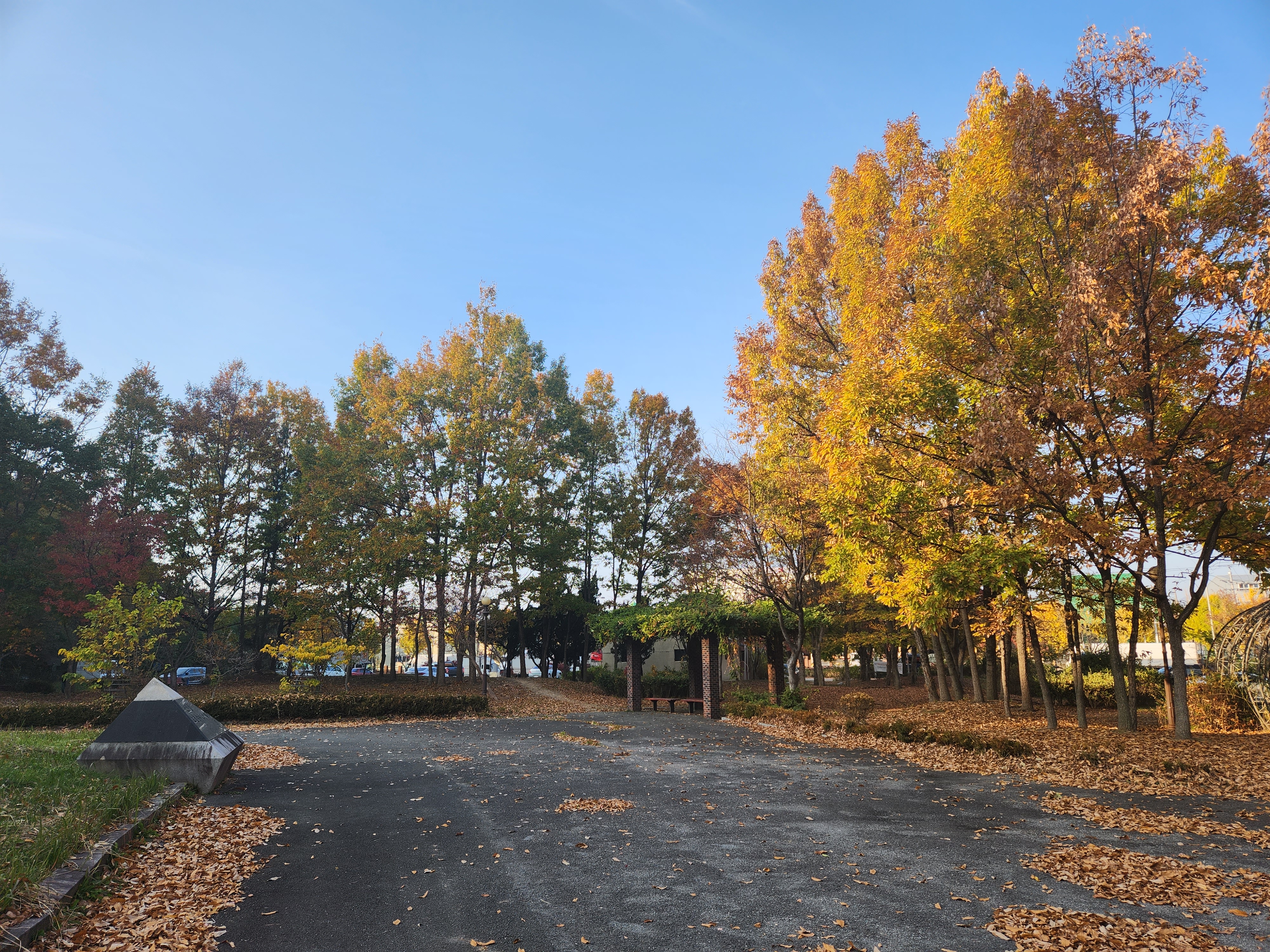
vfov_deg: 58.9
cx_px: 635
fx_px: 844
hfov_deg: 73.9
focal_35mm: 23
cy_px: 476
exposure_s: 1/508
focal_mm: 5.4
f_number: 1.8
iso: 20
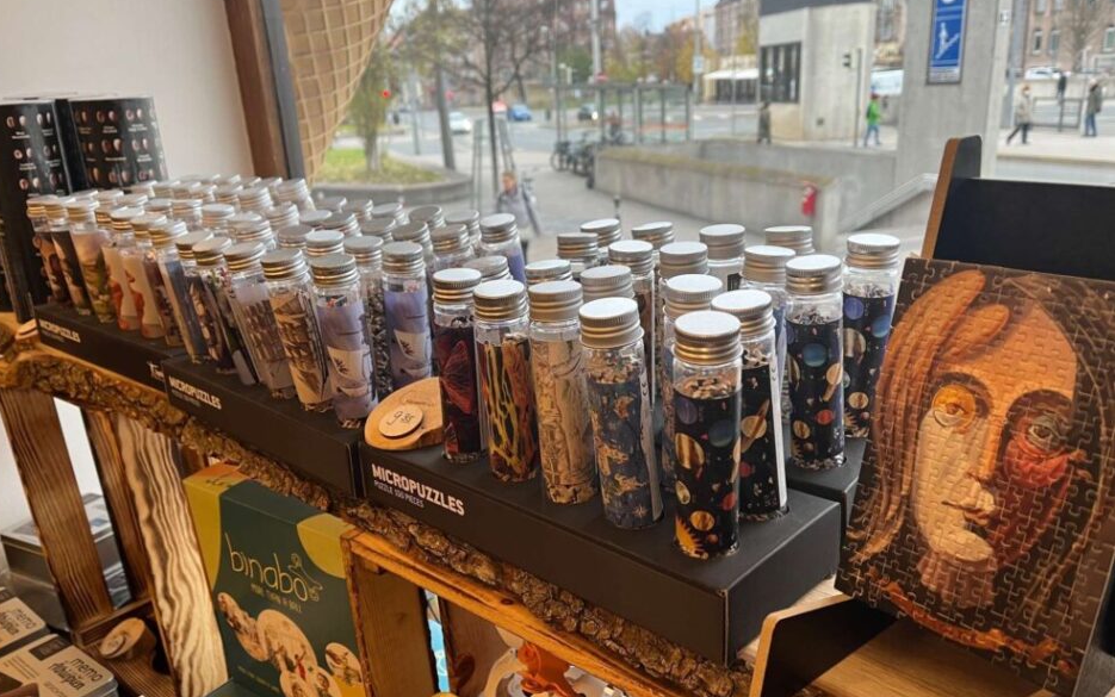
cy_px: 378
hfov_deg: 66.4
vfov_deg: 44.5
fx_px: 851
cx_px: 550
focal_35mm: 28
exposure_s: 1/50
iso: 100
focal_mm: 5.1
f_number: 1.6
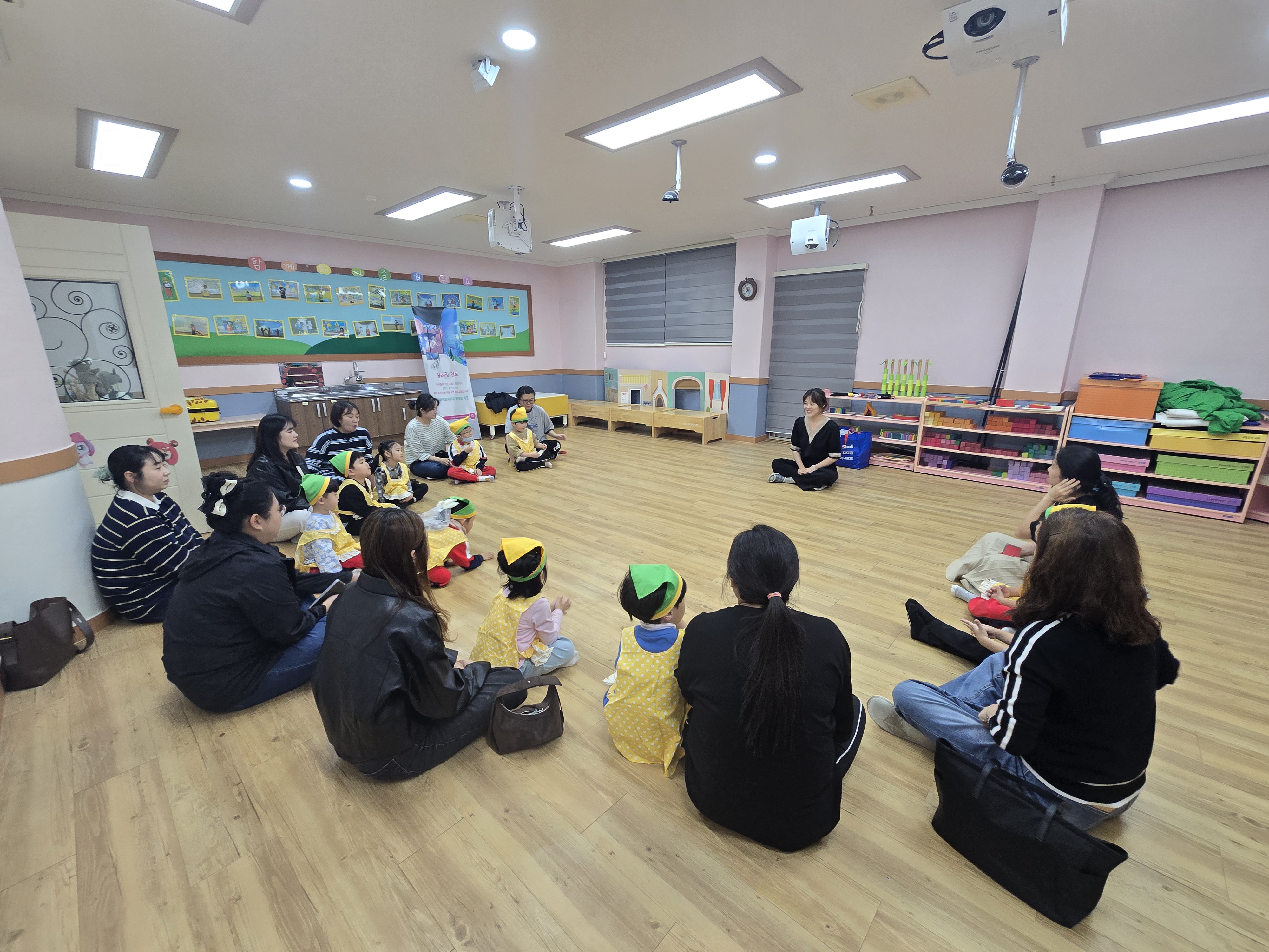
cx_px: 634
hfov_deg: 106.2
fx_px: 477
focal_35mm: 13
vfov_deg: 89.9
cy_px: 476
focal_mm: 2.2
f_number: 2.2
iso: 100
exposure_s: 1/60
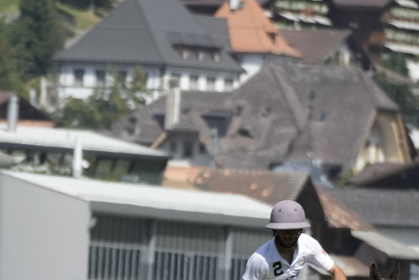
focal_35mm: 1172
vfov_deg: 1.2
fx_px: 13645
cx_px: 59
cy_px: 266
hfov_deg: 1.8
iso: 640
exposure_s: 1/2500
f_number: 6.3
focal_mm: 284
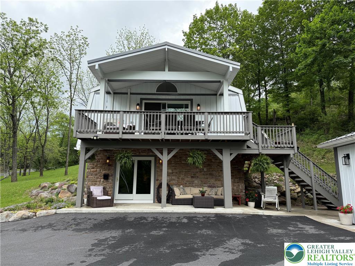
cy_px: 133
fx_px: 246
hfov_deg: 71.6
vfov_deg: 56.8
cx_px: 178
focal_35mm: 24
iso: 100
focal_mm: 6.76
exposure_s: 1/2611
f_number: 1.78
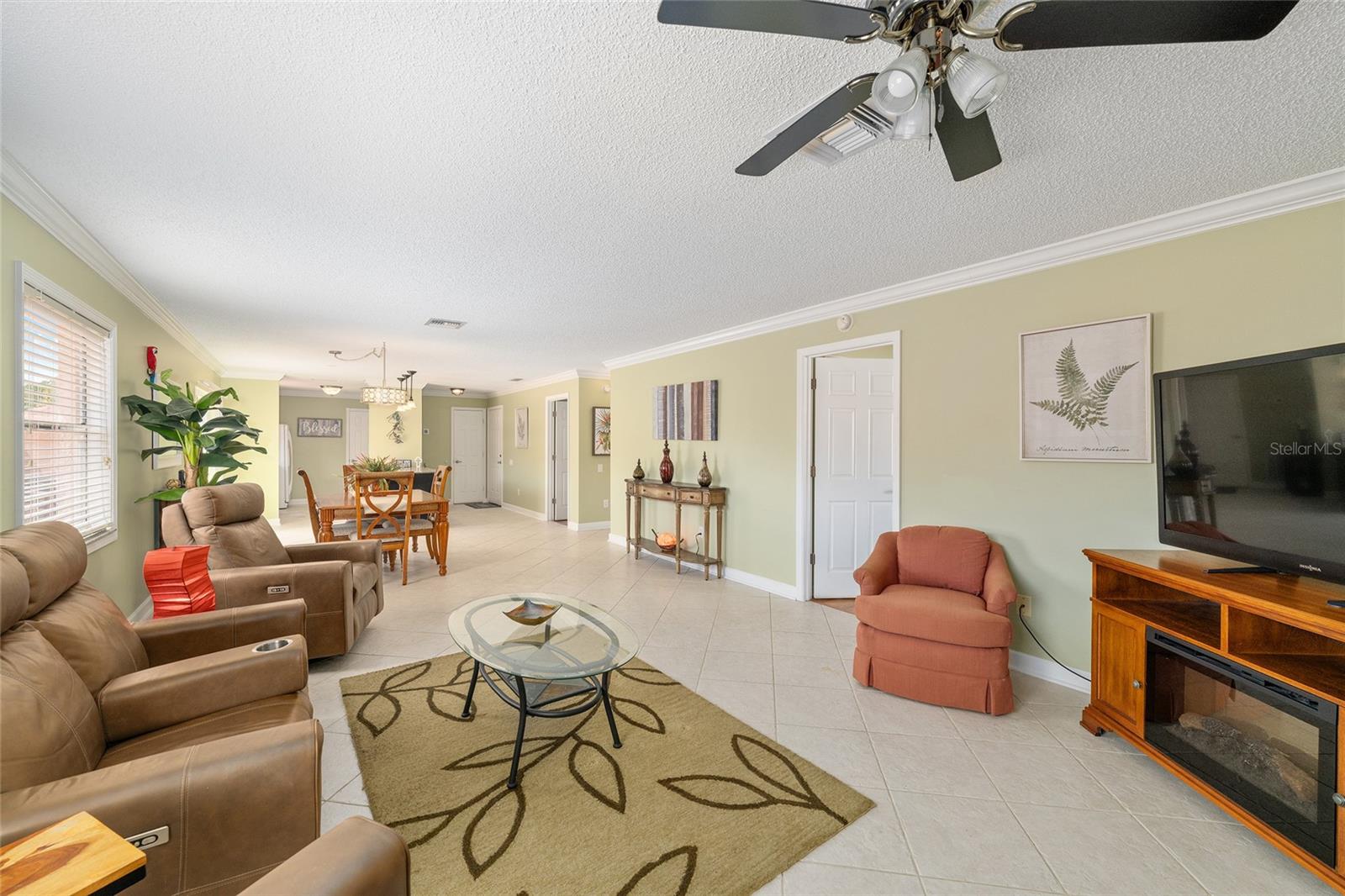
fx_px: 523
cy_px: 448
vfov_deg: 81.2
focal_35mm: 14
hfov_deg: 104.3
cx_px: 672
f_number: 8
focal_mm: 14
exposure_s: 1/40
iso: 500
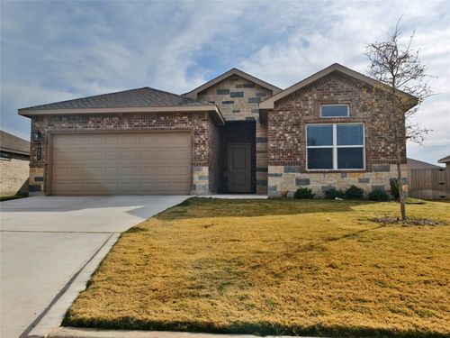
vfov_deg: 48.2
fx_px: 377
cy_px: 169
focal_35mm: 29
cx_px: 225
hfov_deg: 61.7
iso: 72
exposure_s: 1/10000
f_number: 1.57
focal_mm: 6.54
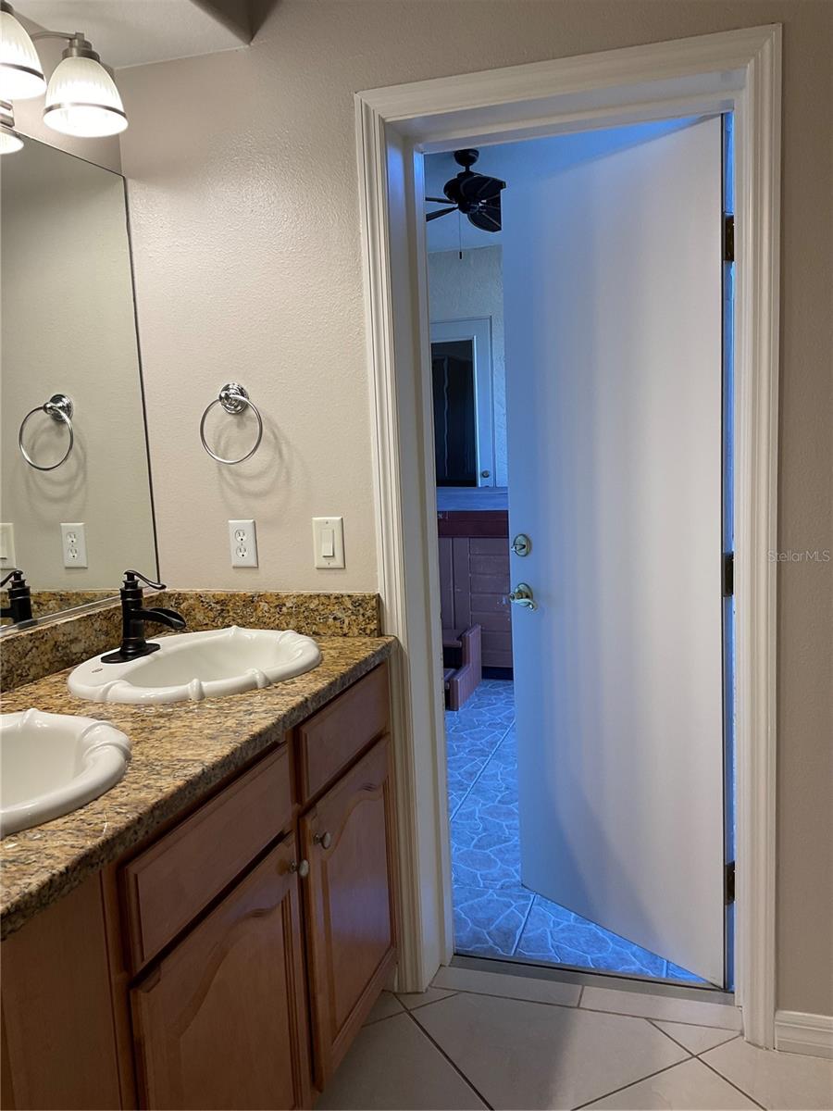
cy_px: 556
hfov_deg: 48.2
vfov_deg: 61.7
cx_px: 416
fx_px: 930
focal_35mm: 29
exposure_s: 1/122
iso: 40
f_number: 1.8
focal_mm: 3
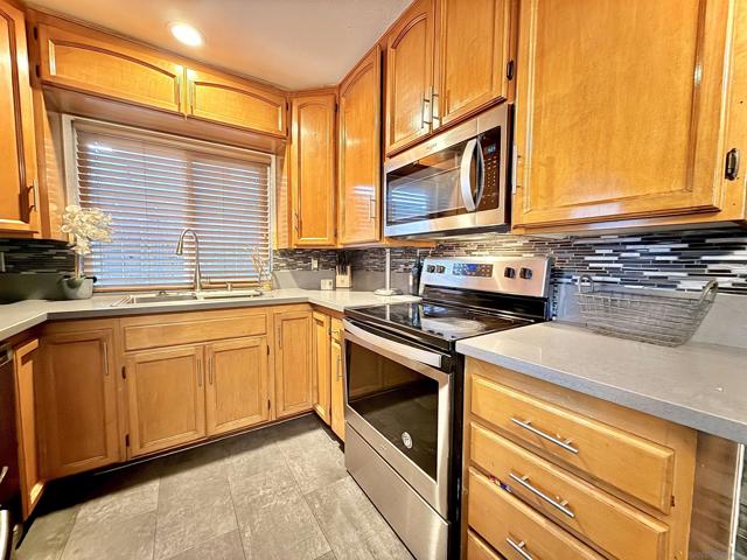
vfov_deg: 85.7
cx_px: 374
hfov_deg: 102.1
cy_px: 280
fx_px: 302
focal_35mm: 14
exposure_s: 1/15
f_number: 2.2
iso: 640
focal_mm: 2.22
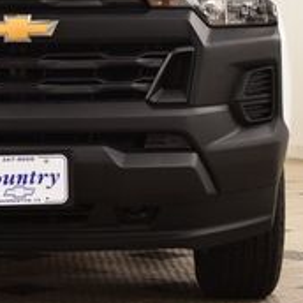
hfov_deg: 10.5
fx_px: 1640
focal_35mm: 166
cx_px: 18
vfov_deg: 10.5
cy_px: 57
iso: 800
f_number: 7.1
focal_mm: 35
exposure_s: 1/30
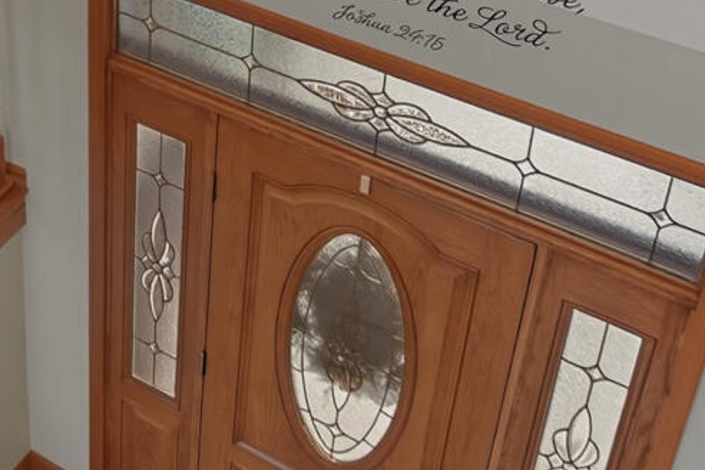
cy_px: -186
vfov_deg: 19.9
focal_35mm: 61
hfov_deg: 31.5
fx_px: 1194
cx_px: 89
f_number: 5.6
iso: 125
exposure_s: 1/500
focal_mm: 10
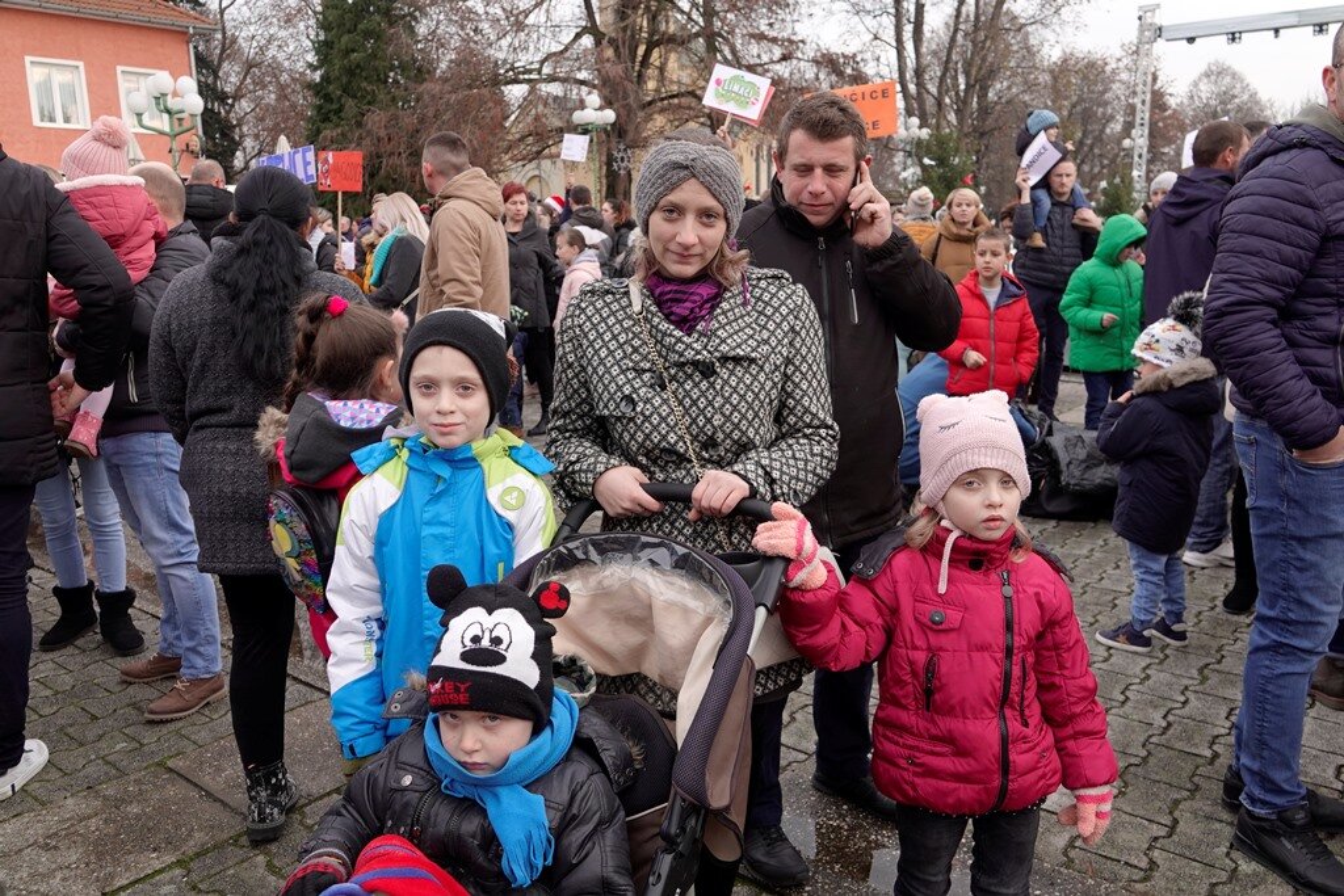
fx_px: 1008
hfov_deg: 67.4
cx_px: 672
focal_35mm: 27
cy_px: 448
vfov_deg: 47.9
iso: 100
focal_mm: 9.99
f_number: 2.5
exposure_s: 1/250
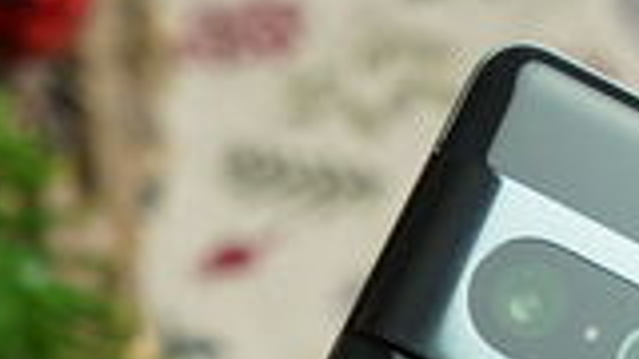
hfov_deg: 11.0
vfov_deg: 6.0
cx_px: 280
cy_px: 798
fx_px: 3304
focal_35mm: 195
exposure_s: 1/80
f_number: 4
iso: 160
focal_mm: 36
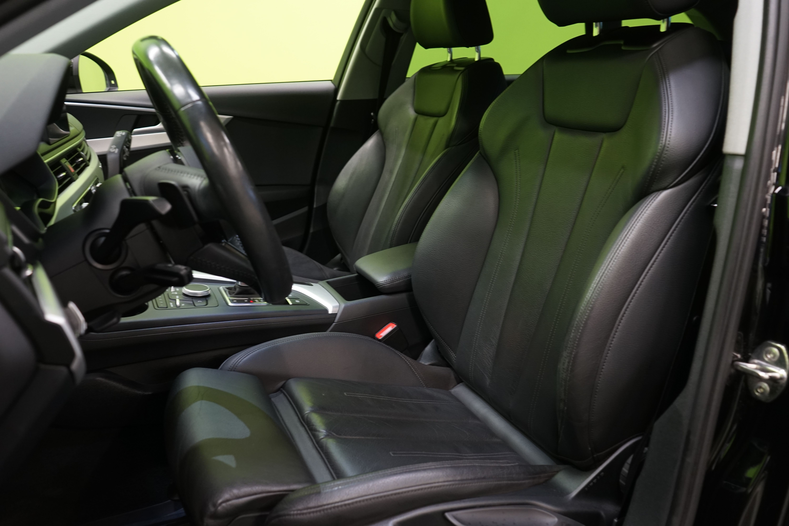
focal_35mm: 29
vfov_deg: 45.0
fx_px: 636
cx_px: 394
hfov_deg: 63.7
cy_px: 263
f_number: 5
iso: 1000
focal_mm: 29
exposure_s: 1/15
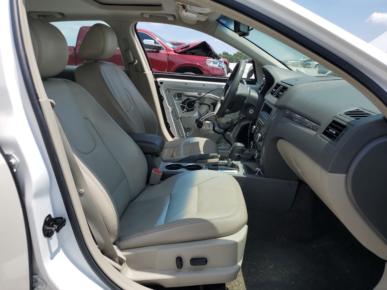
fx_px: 291
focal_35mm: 26
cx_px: 194
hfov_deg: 67.3
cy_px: 145
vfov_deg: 53.1
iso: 50
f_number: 1.5
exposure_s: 1/3333
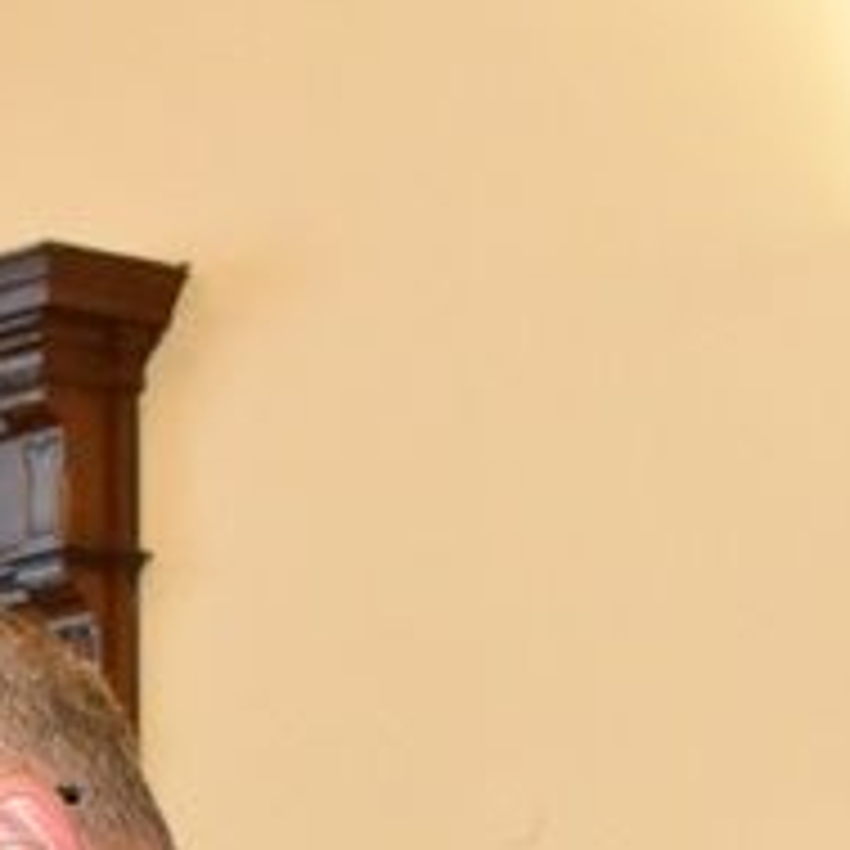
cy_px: 1455
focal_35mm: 152
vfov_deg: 10.9
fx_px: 4223
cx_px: -630
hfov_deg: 10.8
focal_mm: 22
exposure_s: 1/60
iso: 5600
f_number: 8
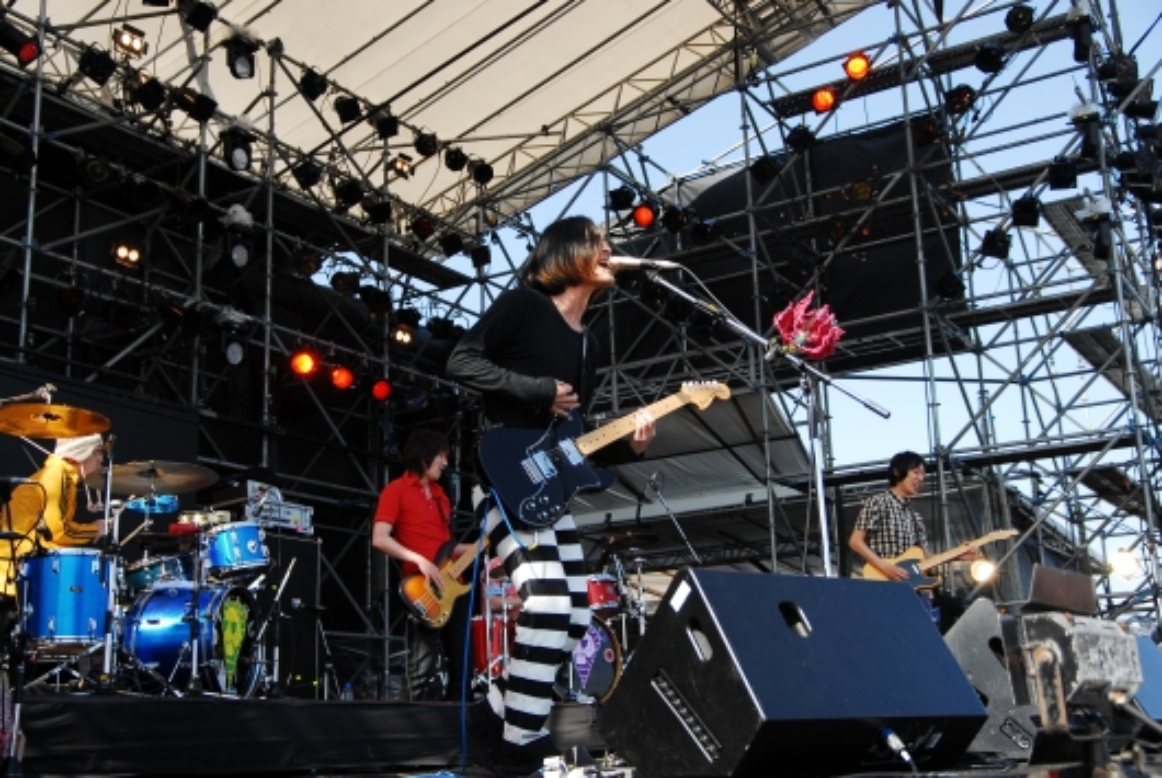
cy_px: 389
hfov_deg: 46.3
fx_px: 1358
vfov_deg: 32.0
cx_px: 581
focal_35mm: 42
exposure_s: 1/640
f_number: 4.5
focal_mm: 28
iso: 200
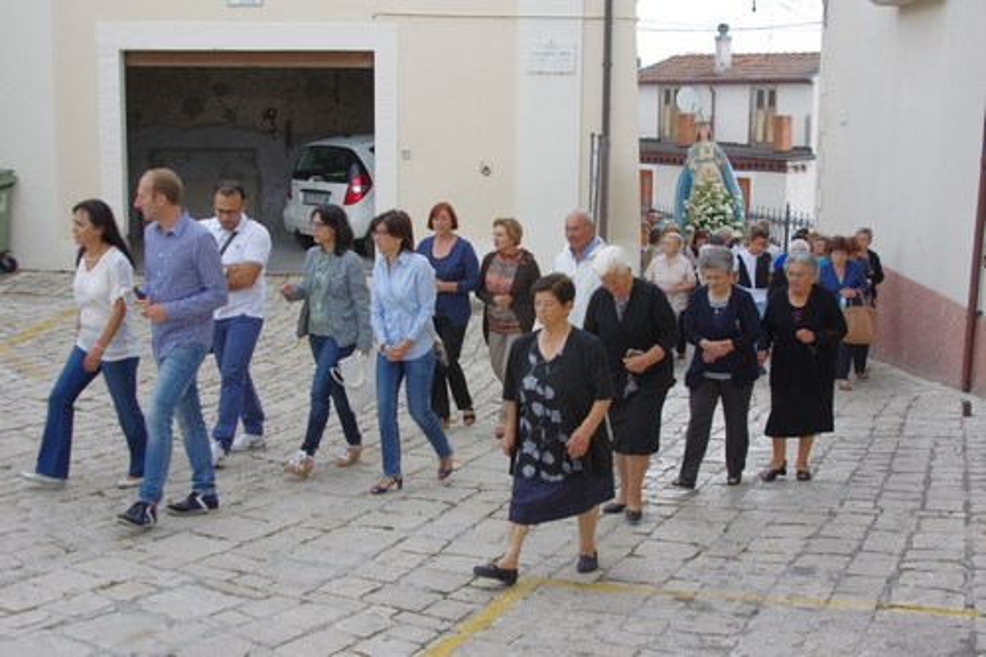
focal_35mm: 51
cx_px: 493
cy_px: 328
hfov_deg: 38.9
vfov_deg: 26.5
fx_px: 1396
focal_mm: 34
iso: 1250
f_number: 6.3
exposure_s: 1/125
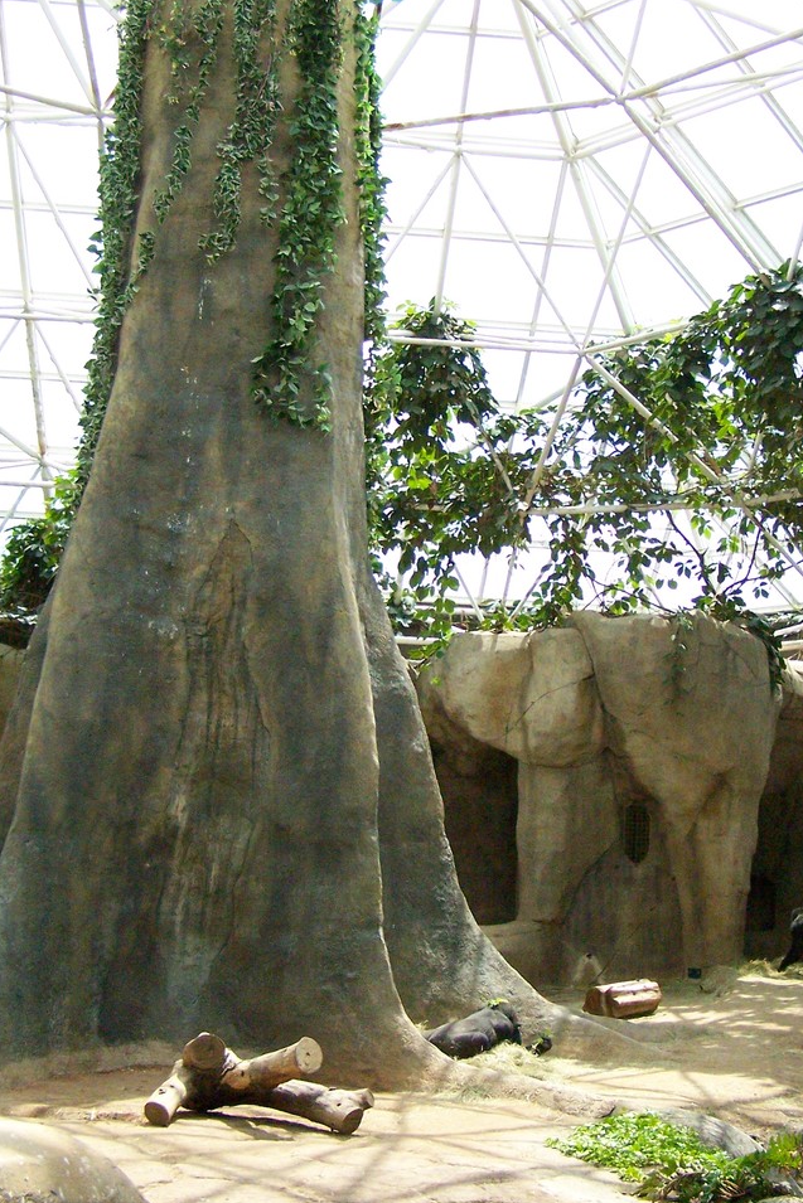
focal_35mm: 53
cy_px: 603
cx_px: 502
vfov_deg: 37.5
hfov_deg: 25.5
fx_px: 1773
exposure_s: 1/200
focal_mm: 6.3
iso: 400
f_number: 2.8
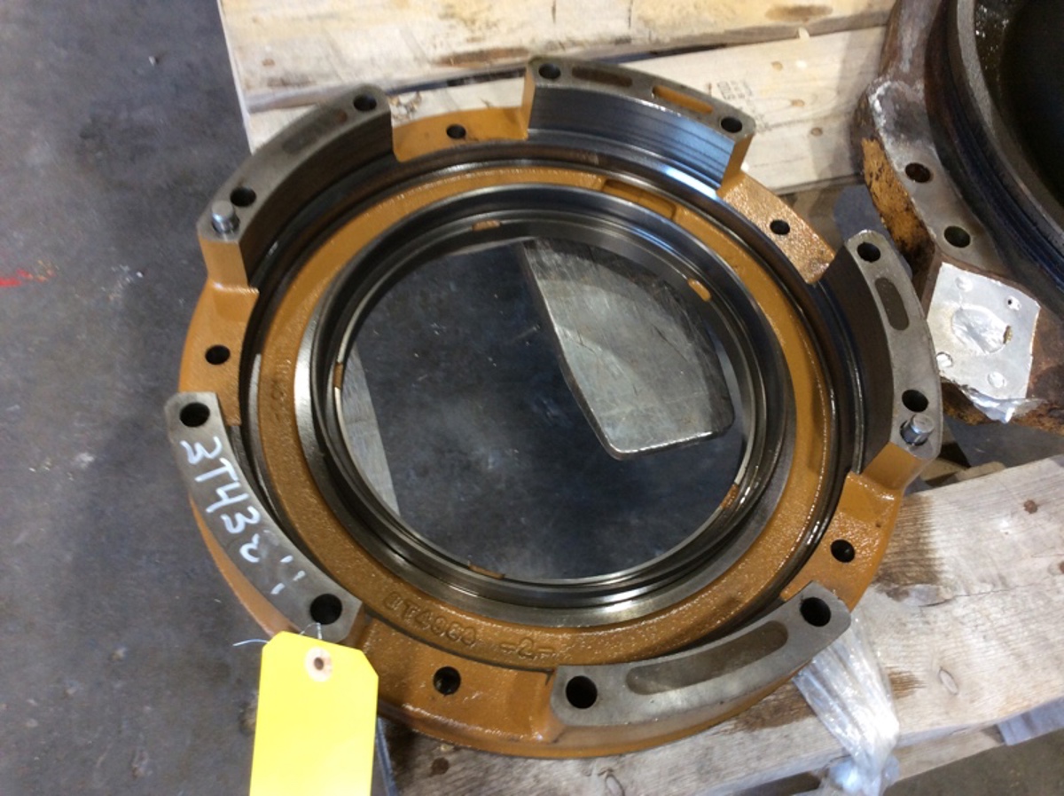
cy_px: 398
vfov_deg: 44.1
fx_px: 982
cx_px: 532
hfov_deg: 56.9
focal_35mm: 32
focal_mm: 3.3
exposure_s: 1/24
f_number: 2.4
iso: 64
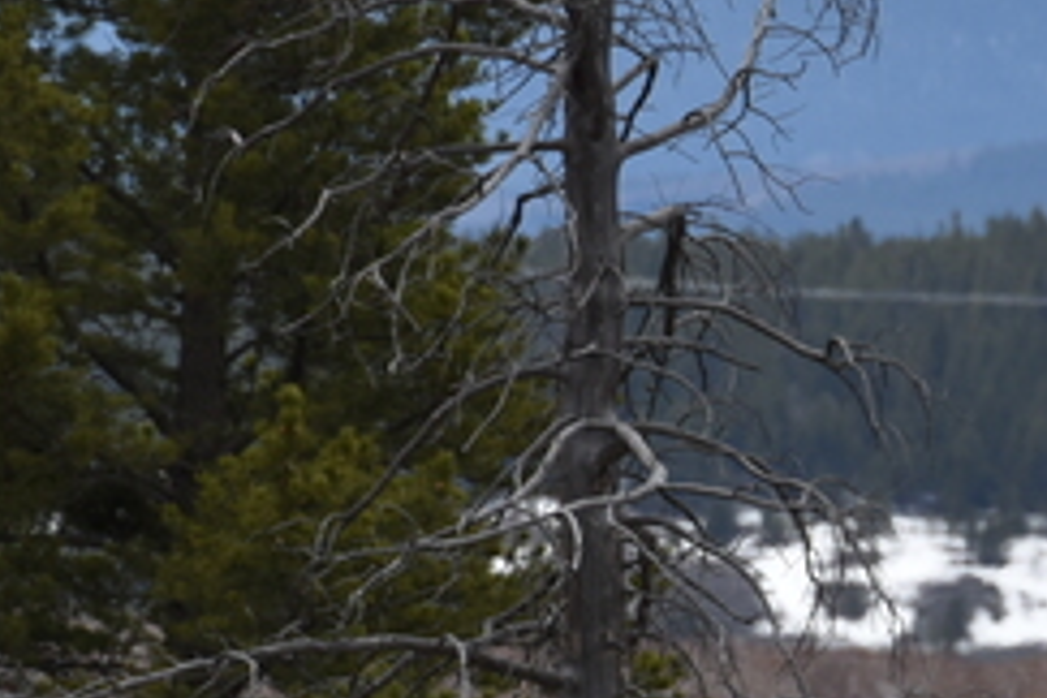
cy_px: 215
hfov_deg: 1.6
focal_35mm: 1318
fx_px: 38329
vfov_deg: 1.0
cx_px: 1185
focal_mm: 250
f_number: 9
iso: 100
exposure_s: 1/500
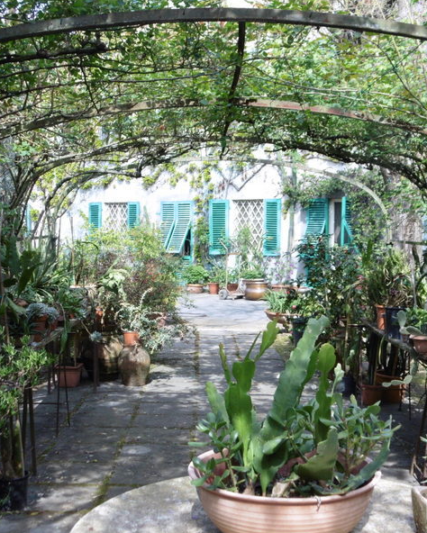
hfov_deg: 26.2
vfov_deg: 32.5
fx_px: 916
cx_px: 218
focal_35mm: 58
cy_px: 266
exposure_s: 1/320
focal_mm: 8
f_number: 3.7
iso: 100
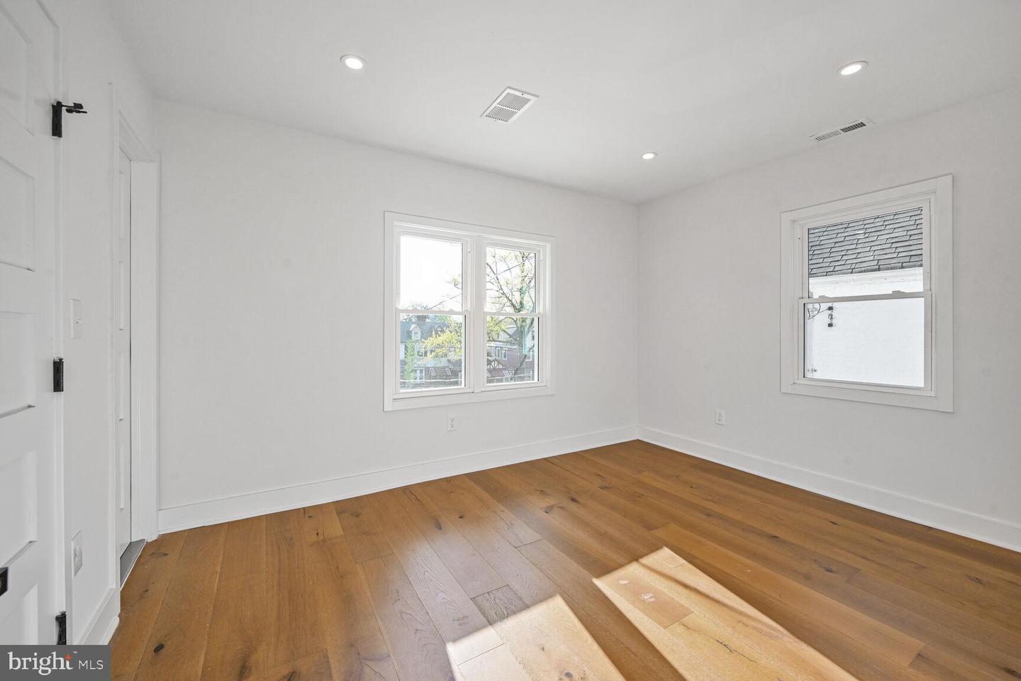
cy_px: 340
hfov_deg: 104.3
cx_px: 510
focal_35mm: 14
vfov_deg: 81.2
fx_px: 397
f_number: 9
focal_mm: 14
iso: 200
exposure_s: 1/40
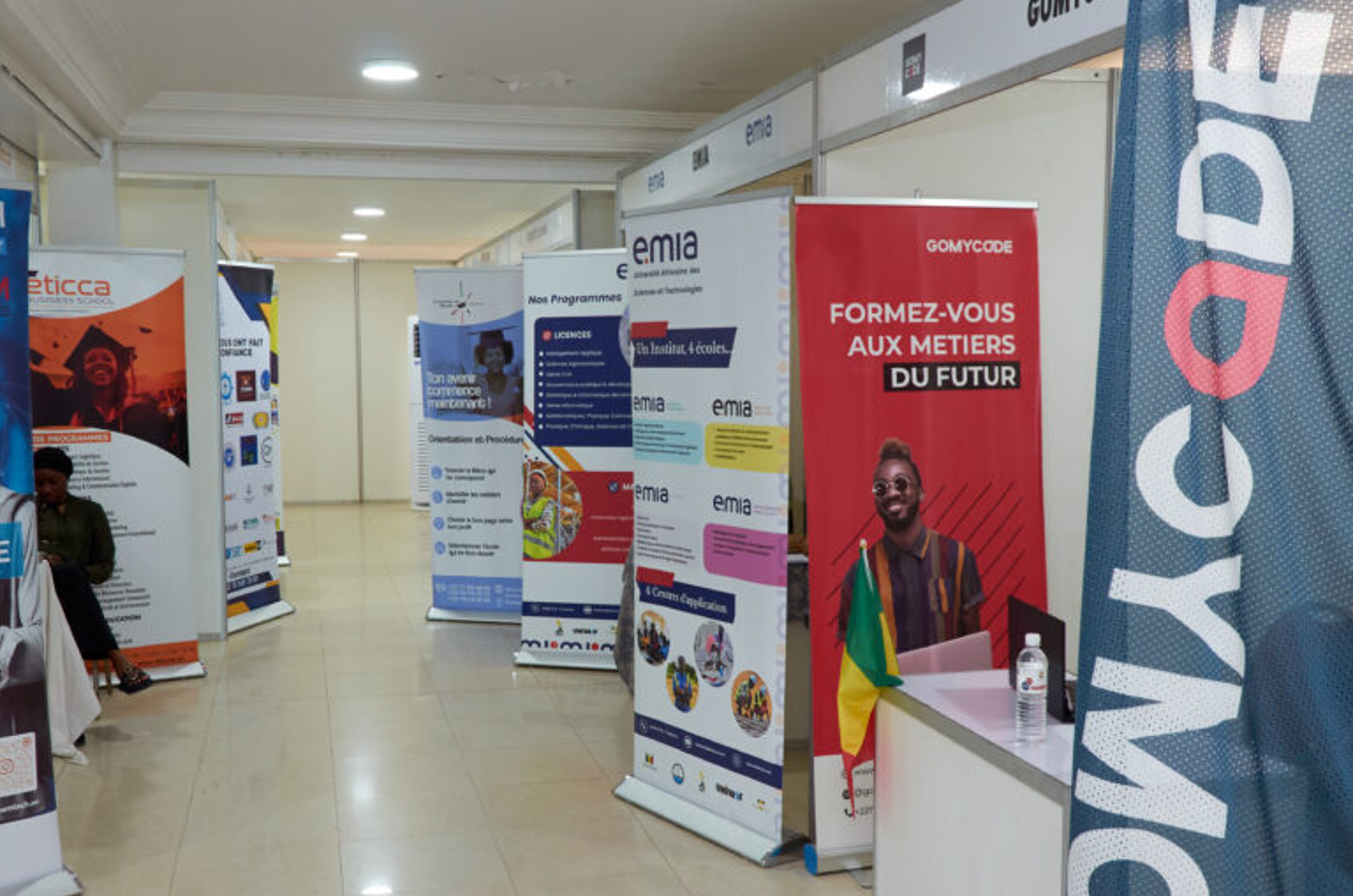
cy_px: 509
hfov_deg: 53.1
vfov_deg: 36.7
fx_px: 1350
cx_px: 618
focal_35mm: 36
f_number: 10
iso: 1000
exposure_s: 1/60
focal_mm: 18
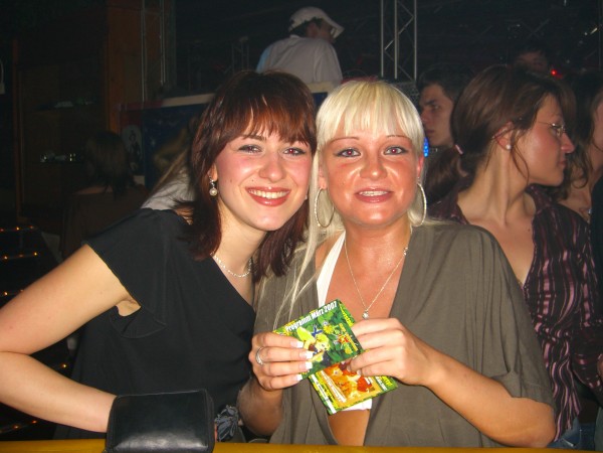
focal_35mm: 38
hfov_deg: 49.0
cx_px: 302
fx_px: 662
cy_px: 226
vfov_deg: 37.7
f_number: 2.8
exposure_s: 1/60
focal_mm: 7.9
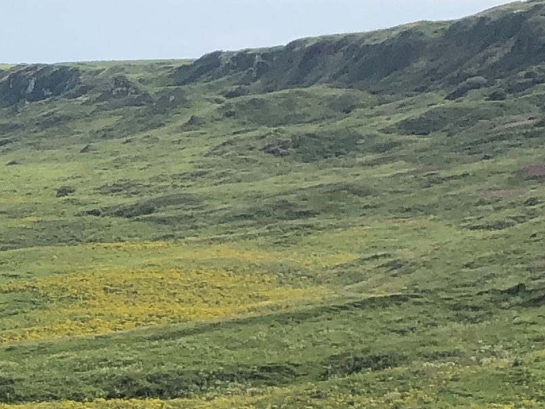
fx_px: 2205
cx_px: -763
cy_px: 462
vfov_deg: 10.5
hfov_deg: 11.6
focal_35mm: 140
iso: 20
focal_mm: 4
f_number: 1.8
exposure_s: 1/1919
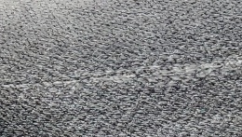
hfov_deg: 12.1
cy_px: -306
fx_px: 1118
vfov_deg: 6.3
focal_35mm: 174
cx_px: 276
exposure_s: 1/169
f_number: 1.5
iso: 50
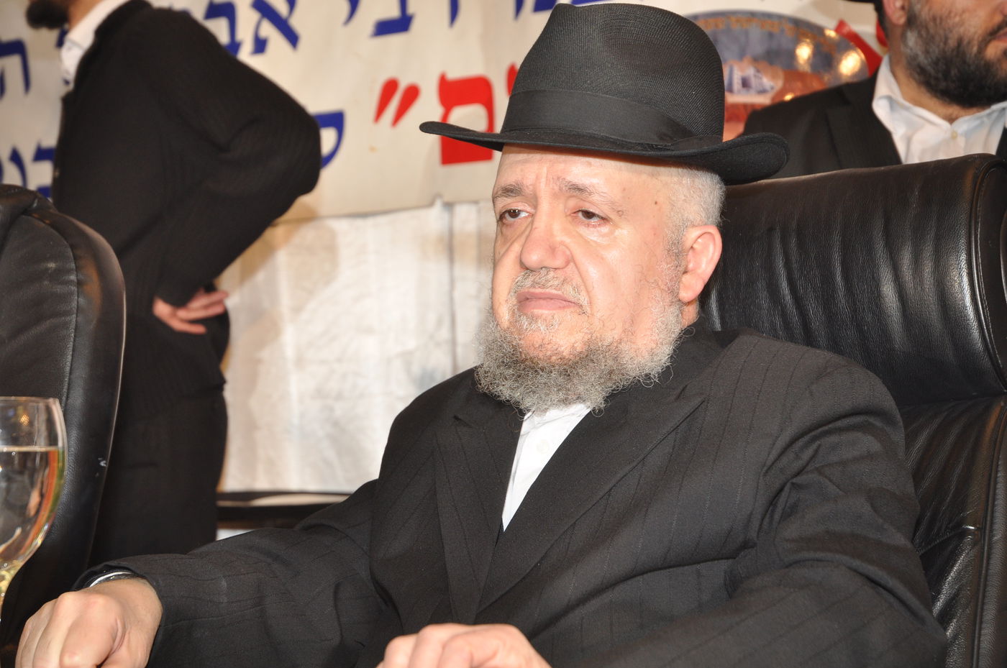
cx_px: 504
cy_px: 334
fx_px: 1927
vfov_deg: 19.7
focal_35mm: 69
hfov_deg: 29.3
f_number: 5.6
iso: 500
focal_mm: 46
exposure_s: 1/80
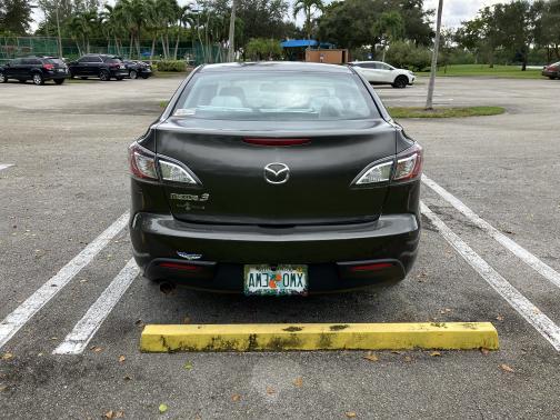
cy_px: 210
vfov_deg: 49.7
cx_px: 280
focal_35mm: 28
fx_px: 453
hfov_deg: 63.4
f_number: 1.8
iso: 32
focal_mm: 3.99
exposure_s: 1/511
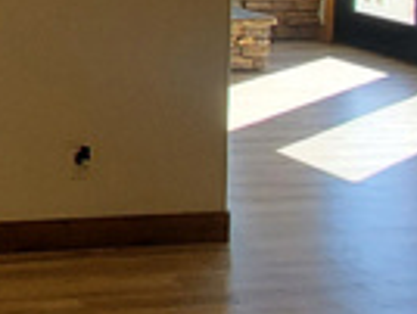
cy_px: -168
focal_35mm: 99
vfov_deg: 14.0
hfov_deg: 15.1
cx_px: -470
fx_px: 1195
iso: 50
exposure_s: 1/129
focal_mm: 1.8
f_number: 2.2
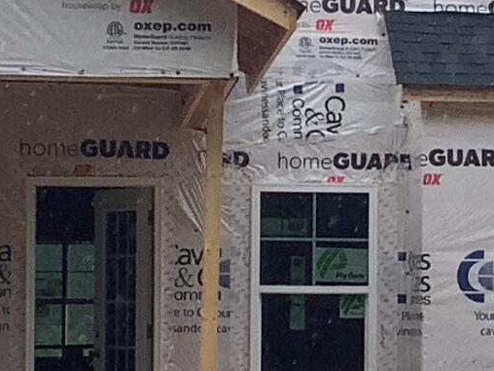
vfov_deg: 8.1
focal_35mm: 183
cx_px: 592
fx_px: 2612
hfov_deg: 10.6
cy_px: 222
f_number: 2.4
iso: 25
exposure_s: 1/1087
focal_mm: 3.3
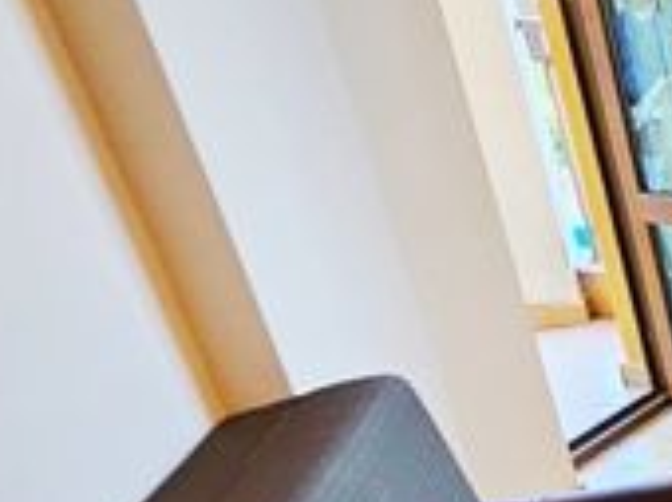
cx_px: 1176
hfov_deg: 22.6
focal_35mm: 54
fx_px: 1047
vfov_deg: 26.0
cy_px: 459
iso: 160
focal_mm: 1.7
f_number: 2.2
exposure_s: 1/50
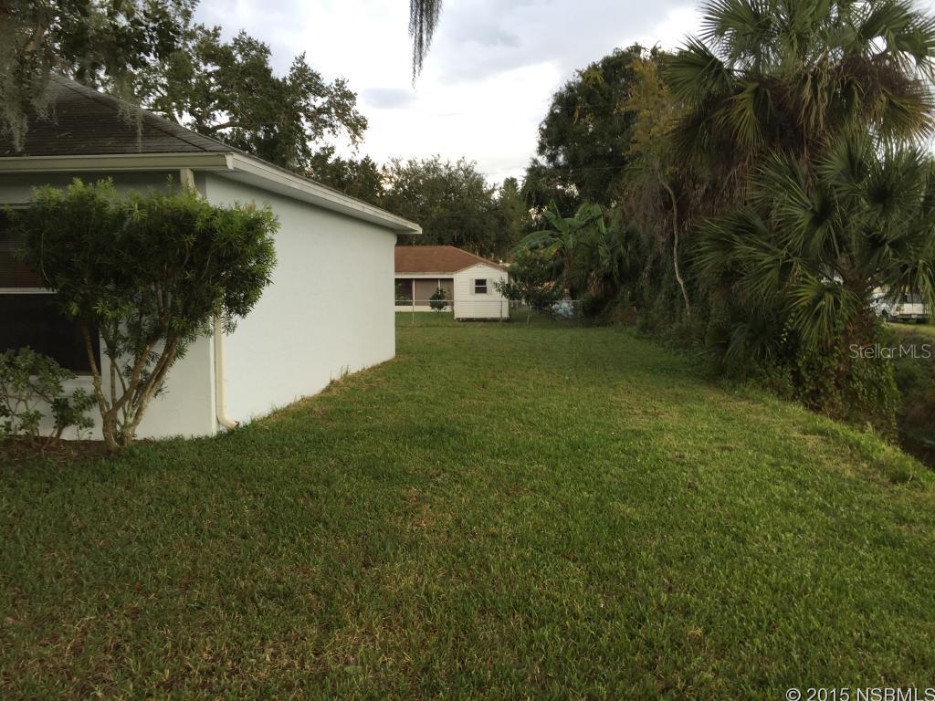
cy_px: 350
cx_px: 468
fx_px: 783
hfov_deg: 61.7
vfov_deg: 48.2
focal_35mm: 29
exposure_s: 1/170
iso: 32
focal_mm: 4.15
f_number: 2.2
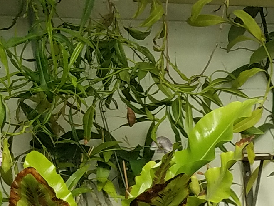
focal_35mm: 159
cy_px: 515
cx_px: 587
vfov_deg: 8.4
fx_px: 1258
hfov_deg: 11.0
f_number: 1.7
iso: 50
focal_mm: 4.2
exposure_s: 1/814
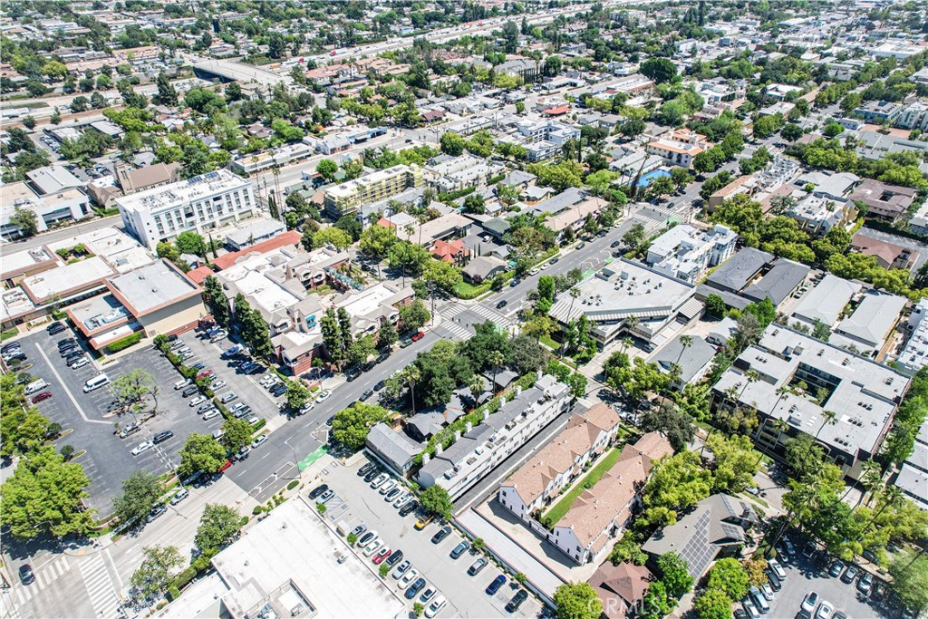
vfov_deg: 57.2
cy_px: 310
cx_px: 464
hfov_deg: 78.6
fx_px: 567
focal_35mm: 22
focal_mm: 8.38
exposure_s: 1/2000
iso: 100
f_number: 2.8
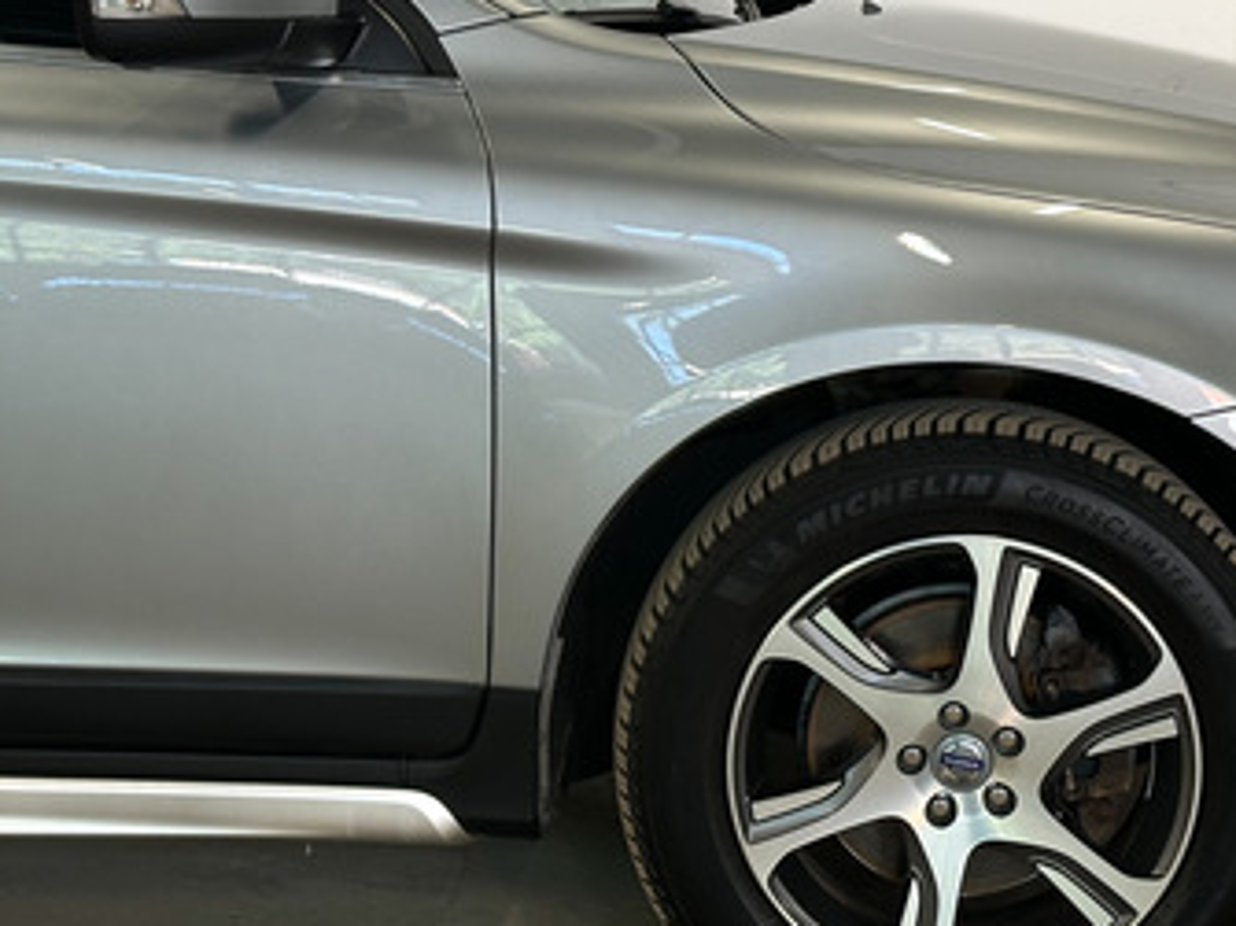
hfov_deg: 22.7
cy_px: 314
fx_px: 3070
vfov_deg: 17.1
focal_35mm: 86
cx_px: 745
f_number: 1.8
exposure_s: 1/50
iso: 64
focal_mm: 6.86
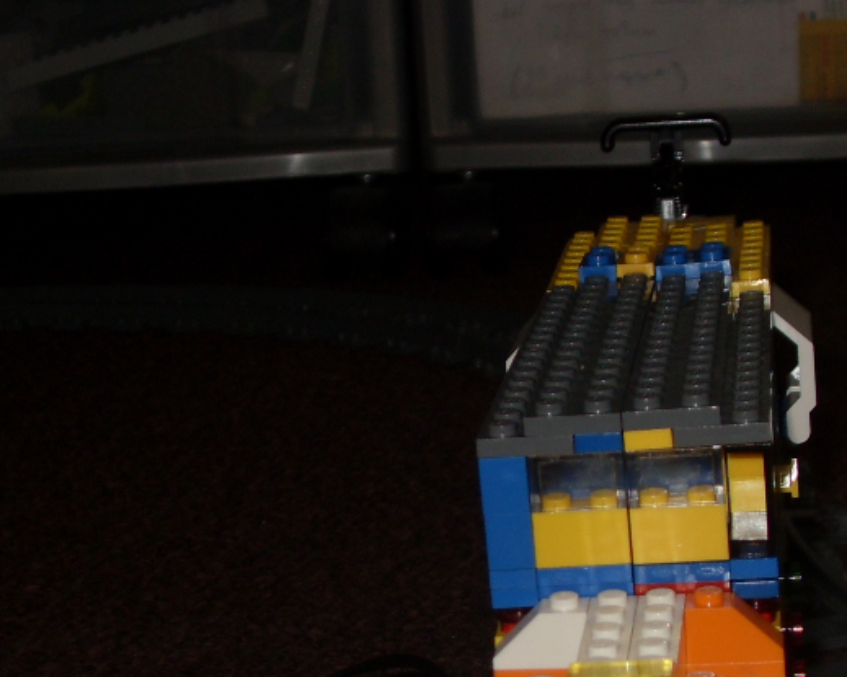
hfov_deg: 18.7
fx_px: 2556
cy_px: 592
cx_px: 597
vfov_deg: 14.9
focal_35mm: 102
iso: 100
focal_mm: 8.4
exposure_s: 1/60
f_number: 3.4
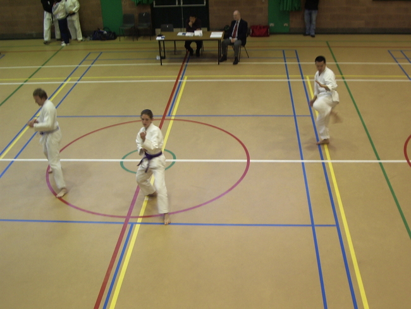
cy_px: 154
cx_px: 206
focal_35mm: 45
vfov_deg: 32.2
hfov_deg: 42.1
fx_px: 534
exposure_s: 1/15
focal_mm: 6.8
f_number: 2.8
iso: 100
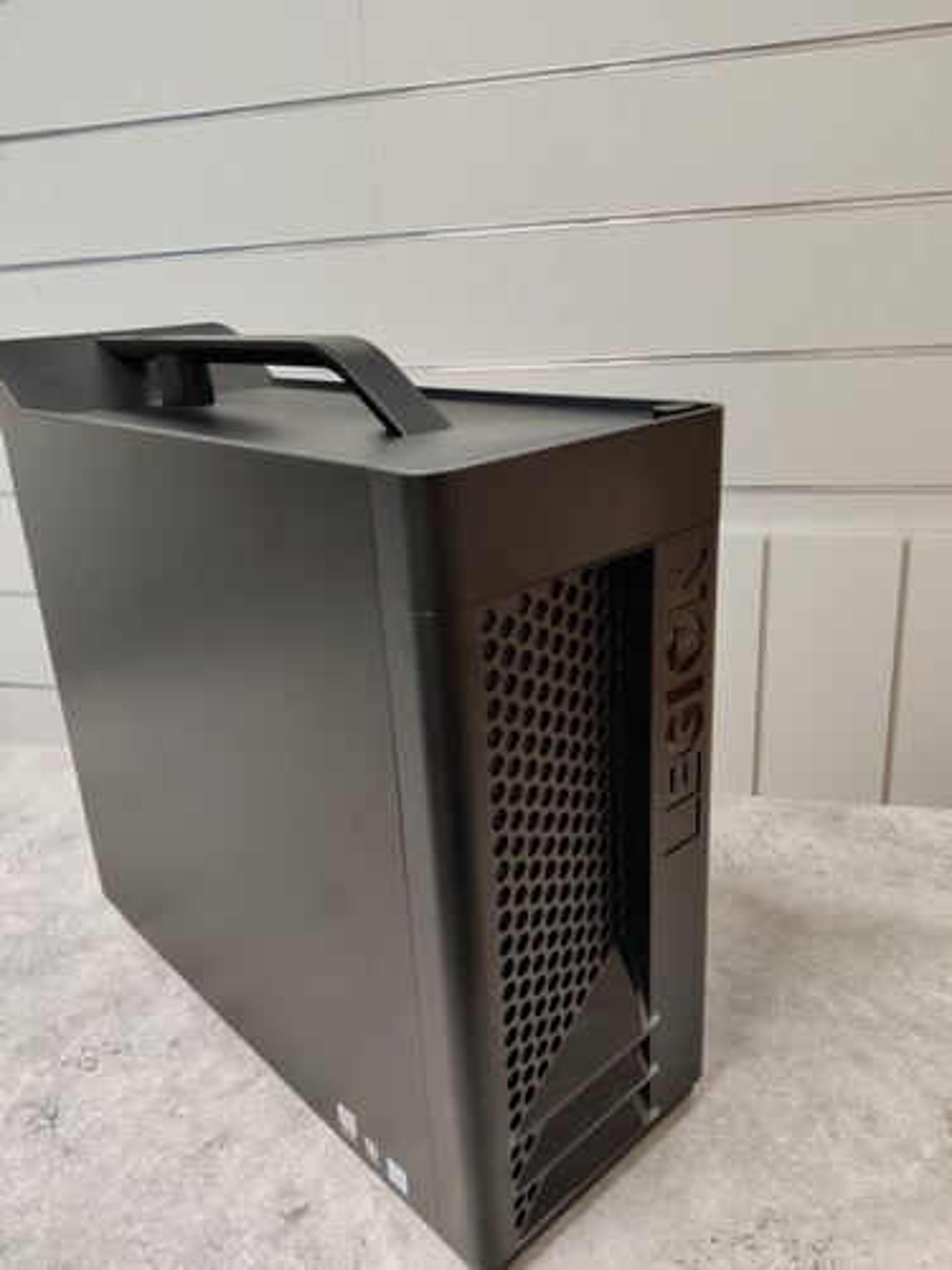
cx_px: 476
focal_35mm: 27
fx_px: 990
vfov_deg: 65.3
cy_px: 635
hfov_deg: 51.4
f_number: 1.75
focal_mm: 4.75
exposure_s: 1/50
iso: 400
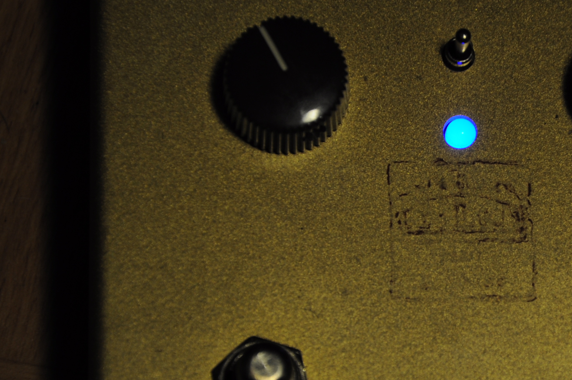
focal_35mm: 286
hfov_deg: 7.2
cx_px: 466
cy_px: 206
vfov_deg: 4.8
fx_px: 4537
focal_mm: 105
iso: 280
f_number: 5.6
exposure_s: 1/30
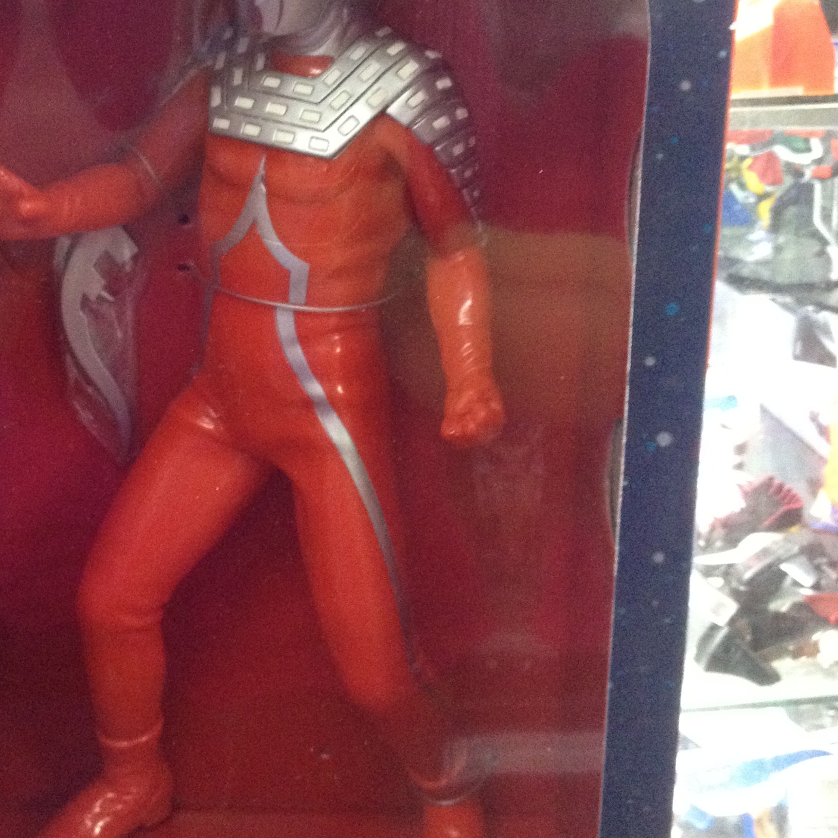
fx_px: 1561
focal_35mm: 57
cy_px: 299
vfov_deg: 29.9
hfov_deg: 29.8
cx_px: 272
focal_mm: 4.28
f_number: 2.4
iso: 400
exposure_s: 1/17
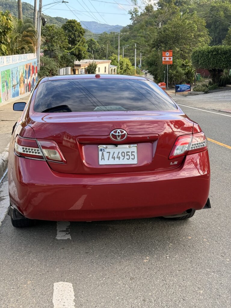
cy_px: 154
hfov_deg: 30.3
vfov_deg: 39.7
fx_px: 427
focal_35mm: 48
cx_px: 116
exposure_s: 1/875
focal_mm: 6.76
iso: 100
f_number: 1.78
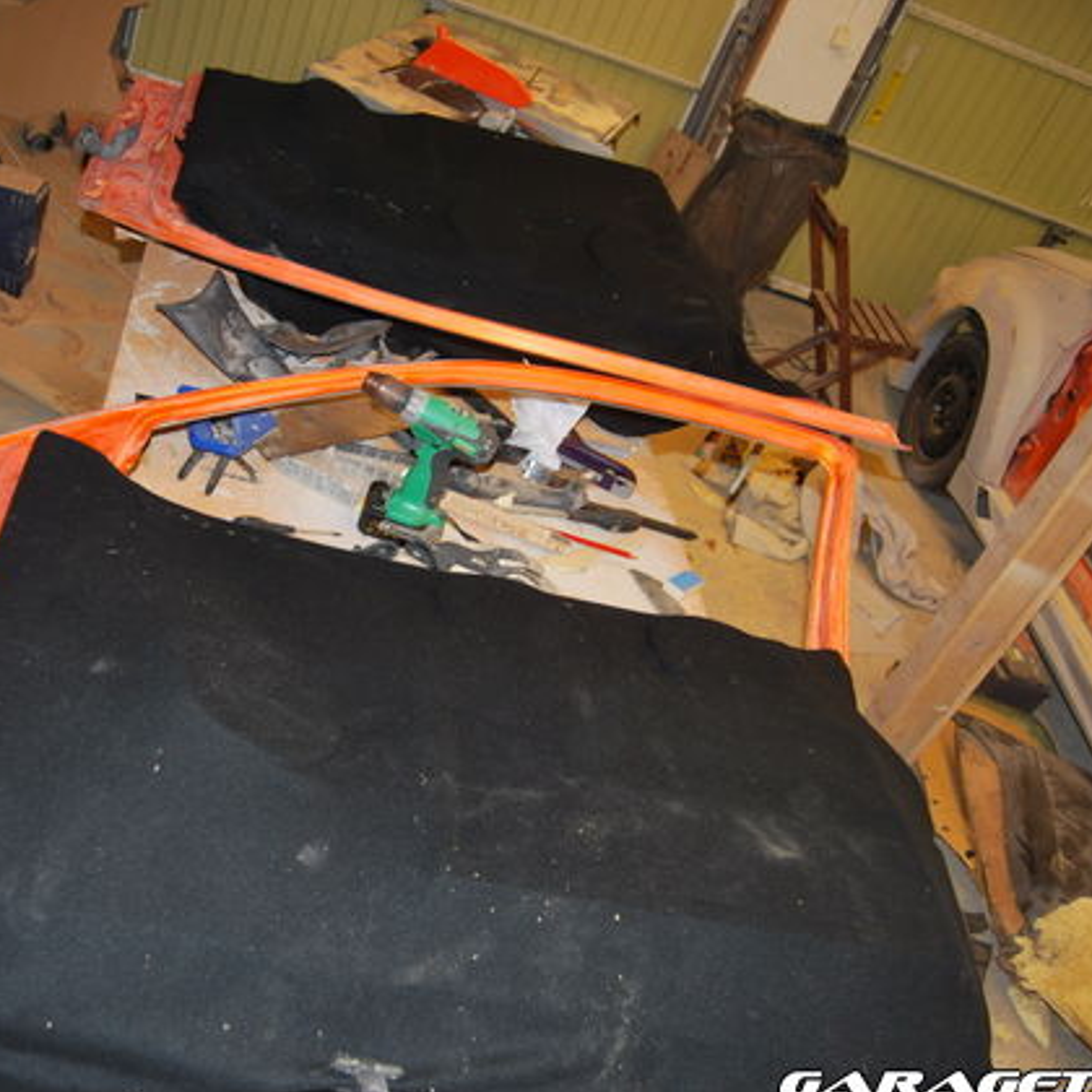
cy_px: 554
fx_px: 1249
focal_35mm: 35
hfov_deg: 46.7
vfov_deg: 47.2
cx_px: 393
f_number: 3.5
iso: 200
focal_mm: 18
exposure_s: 1/60
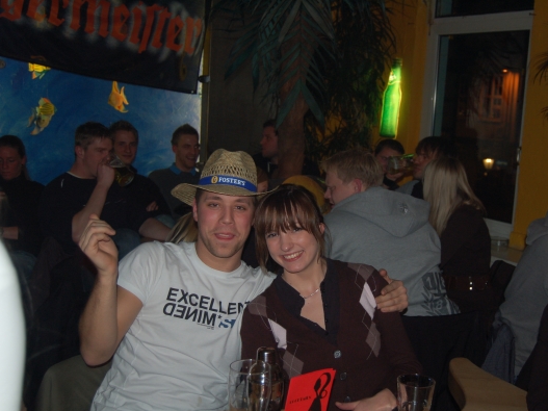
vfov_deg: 31.5
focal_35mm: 46
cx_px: 310
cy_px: 204
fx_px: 728
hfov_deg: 41.2
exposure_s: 1/60
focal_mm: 28
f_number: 4.2
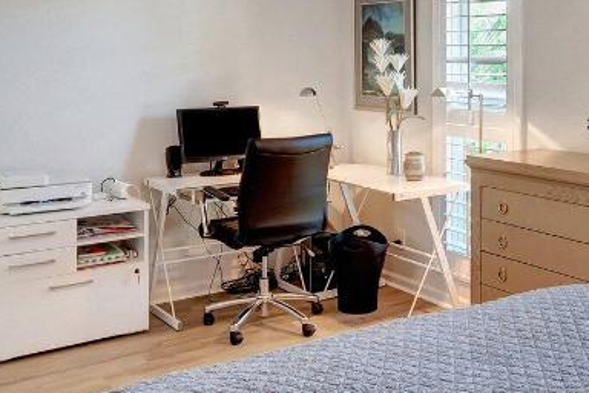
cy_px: 68
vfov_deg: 29.1
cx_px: 435
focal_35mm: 45
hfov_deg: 42.4
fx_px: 736
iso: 1000
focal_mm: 10
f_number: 8
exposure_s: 1/6
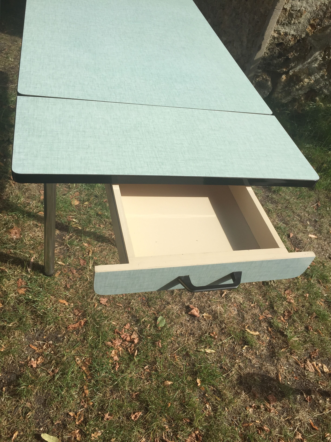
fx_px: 370
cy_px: 221
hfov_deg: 48.2
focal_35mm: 29
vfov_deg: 61.7
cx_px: 166
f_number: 2.2
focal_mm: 4.15
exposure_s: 1/1276
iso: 32
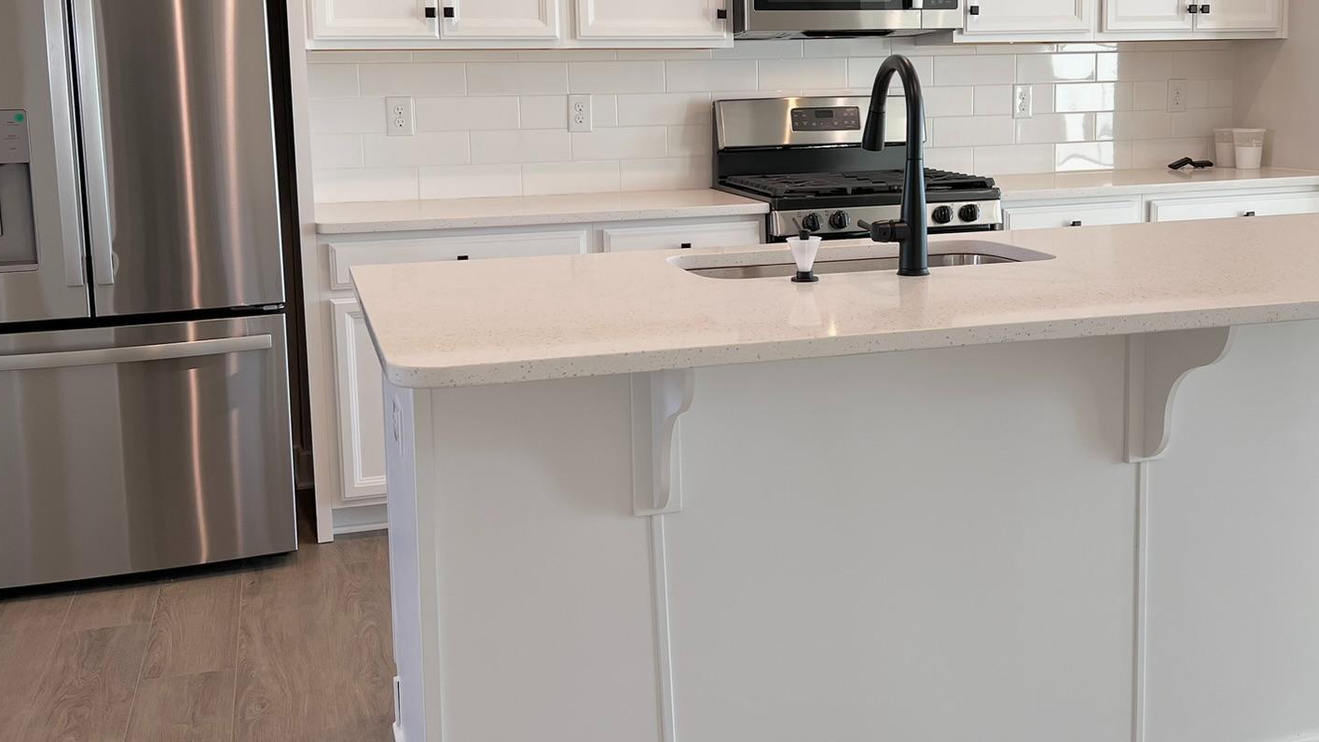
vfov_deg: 28.8
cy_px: 254
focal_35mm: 41
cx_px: 739
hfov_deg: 49.3
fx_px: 1434
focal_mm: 5.7
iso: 50
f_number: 1.5
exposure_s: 1/120
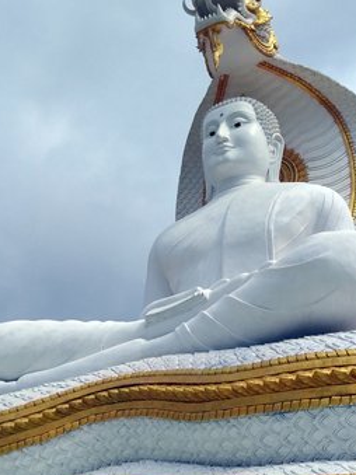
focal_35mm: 46
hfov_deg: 31.2
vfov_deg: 40.9
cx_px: 244
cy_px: 307
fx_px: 631
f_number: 1.7
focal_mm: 3.93
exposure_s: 1/2933
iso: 40
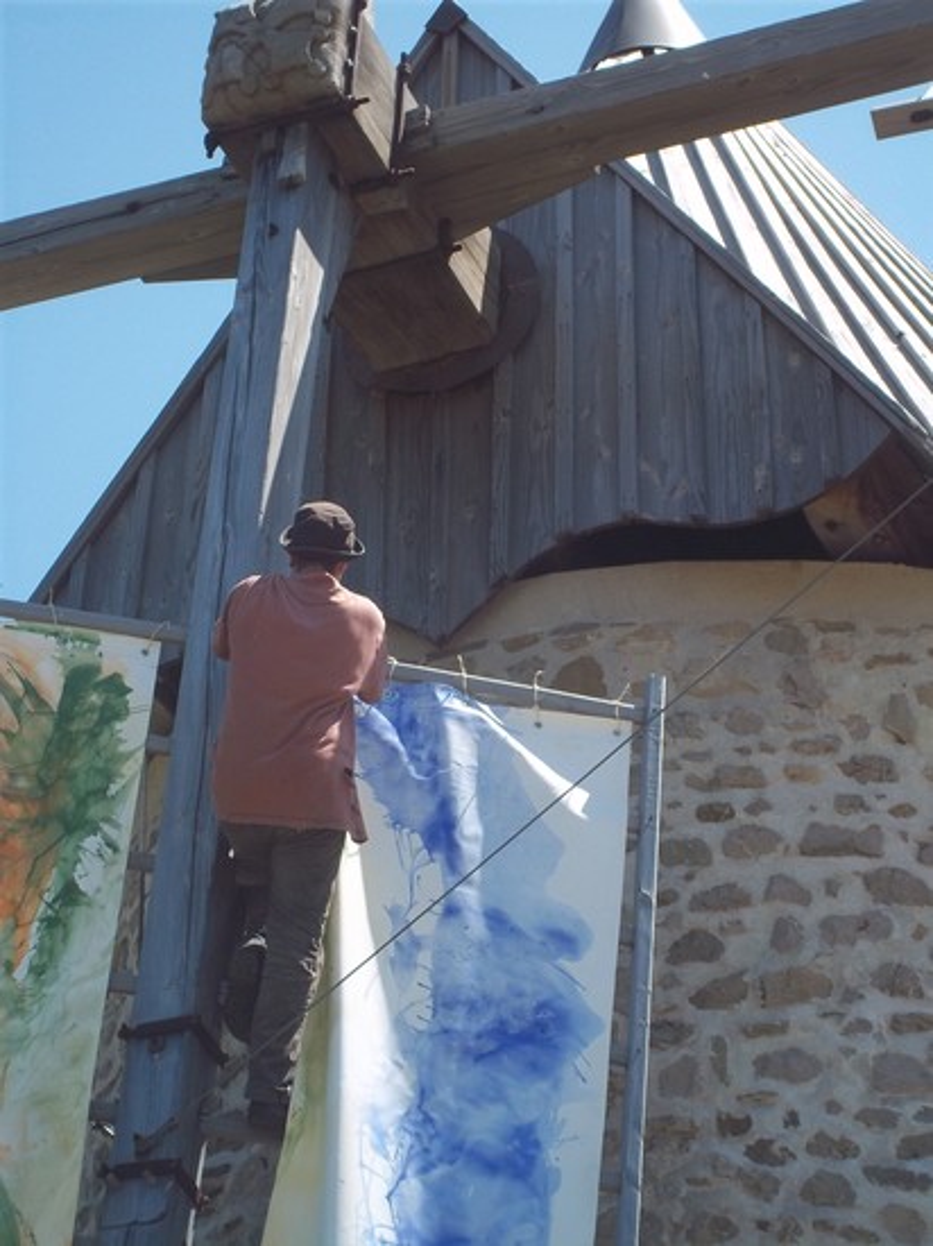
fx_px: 3884
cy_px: 623
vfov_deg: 18.2
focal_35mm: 108
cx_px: 466
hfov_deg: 13.7
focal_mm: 19.5
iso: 80
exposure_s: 1/250
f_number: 5.6
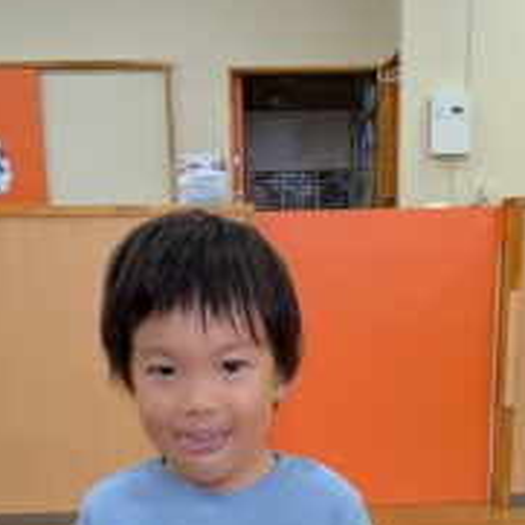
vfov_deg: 30.3
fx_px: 909
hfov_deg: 32.2
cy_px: 503
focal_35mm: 53
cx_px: 284
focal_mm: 4.53
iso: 101
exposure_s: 1/100
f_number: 1.7
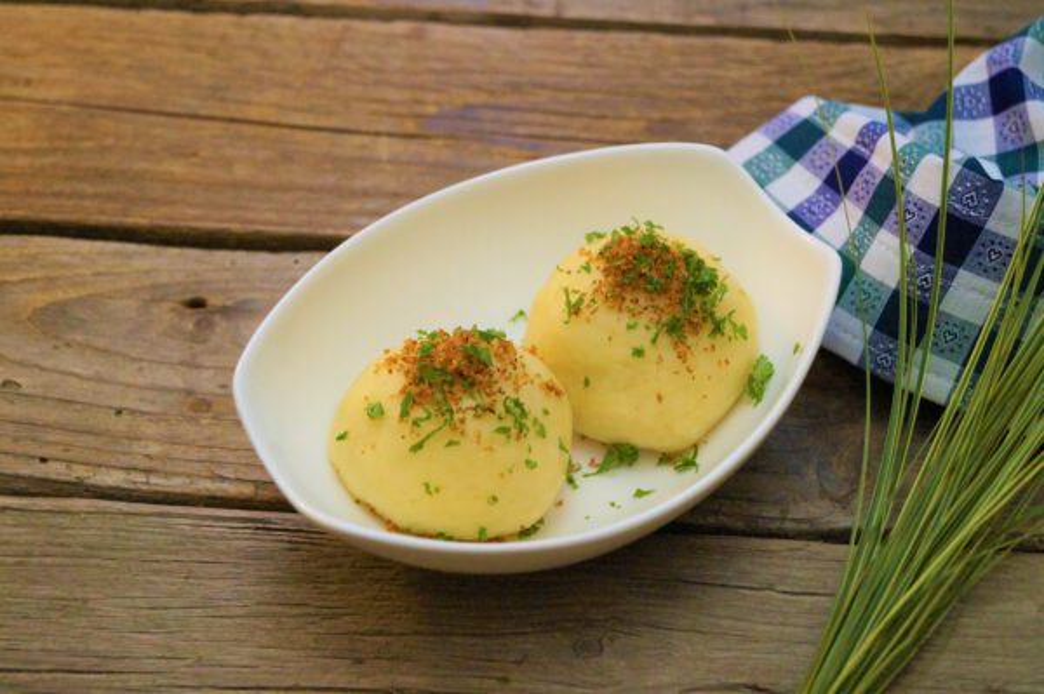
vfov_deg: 25.9
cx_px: 522
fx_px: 1507
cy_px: 347
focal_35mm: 52
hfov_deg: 38.2
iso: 3200
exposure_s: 1/160
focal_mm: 35
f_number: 5
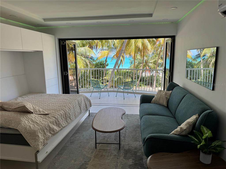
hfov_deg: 71.6
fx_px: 157
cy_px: 84
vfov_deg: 56.8
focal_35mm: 24
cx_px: 113
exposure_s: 1/392
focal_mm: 6.86
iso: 80
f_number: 1.78
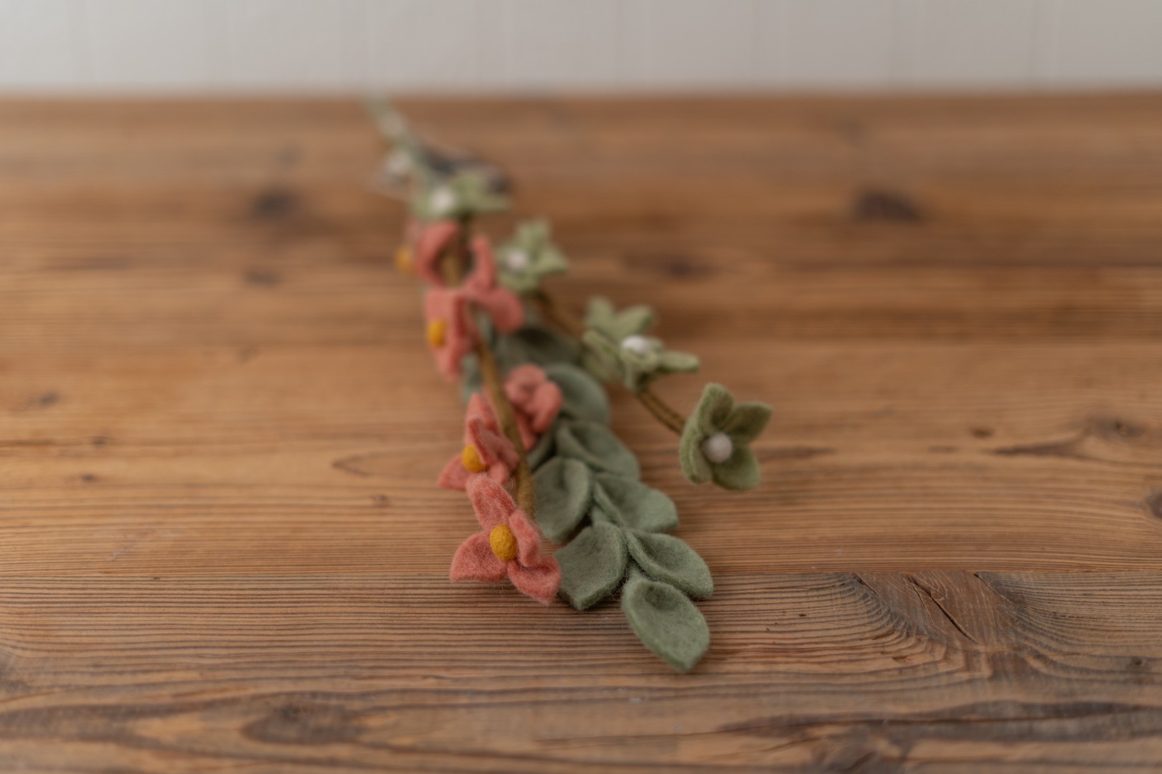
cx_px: 581
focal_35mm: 50
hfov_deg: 39.6
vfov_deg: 27.0
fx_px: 1614
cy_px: 387
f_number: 2
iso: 200
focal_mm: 50
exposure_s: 1/320
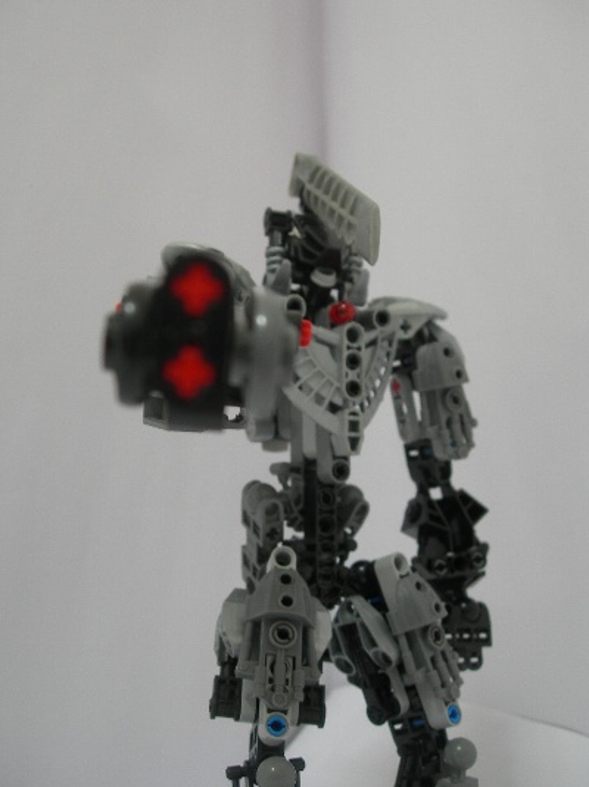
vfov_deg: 45.8
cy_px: 389
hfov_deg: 35.1
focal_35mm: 41
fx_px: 931
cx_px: 281
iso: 50
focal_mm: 7.8
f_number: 2.8
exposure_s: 1/24
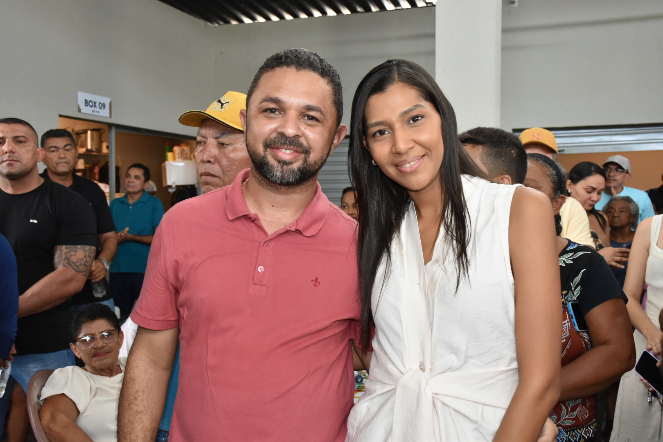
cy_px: 221
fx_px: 718
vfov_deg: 34.2
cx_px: 332
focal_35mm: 39
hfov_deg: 49.6
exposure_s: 1/100
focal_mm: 26
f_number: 5.6
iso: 1250
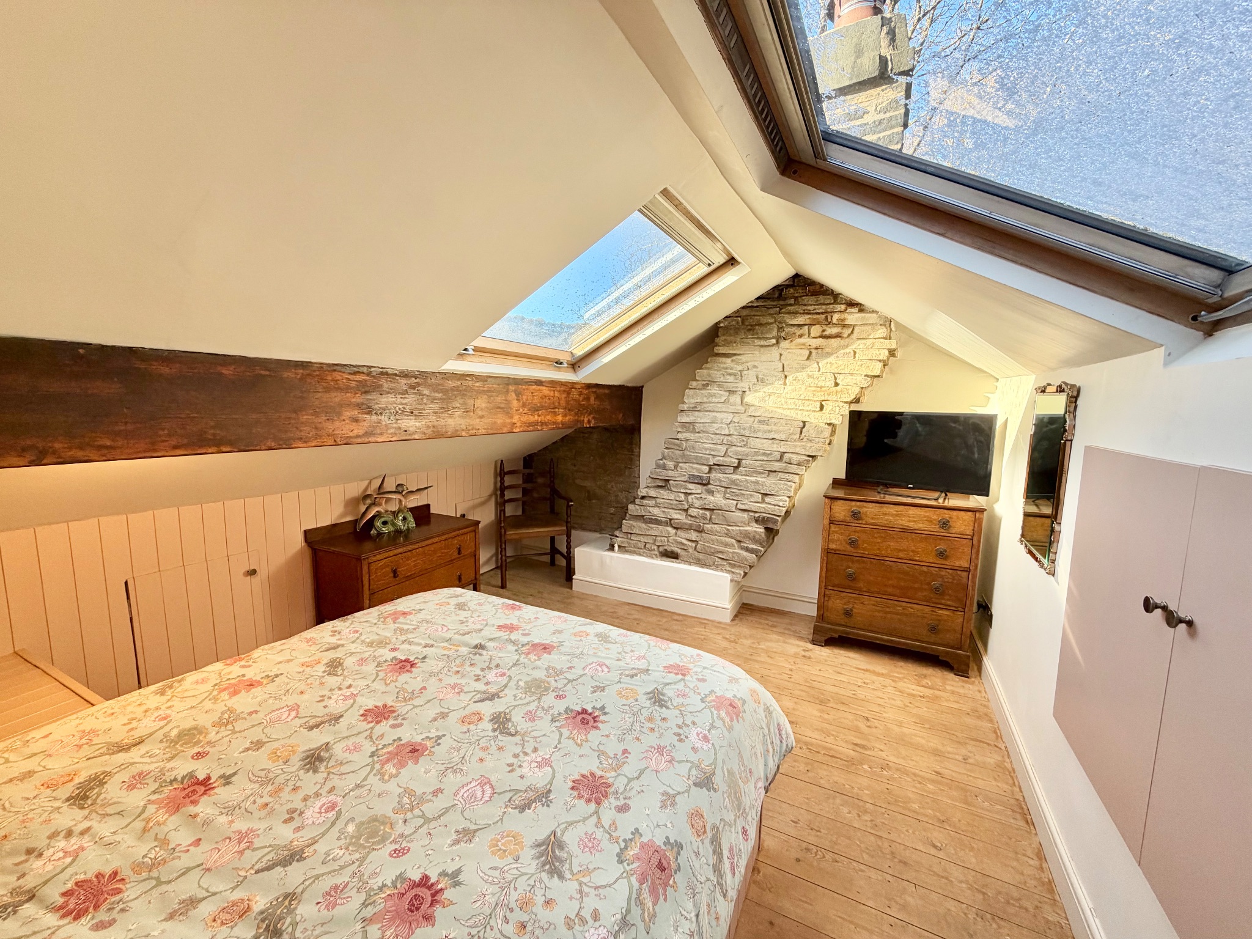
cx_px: 626
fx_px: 506
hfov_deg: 102.1
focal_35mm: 14
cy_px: 470
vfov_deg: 85.7
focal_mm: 2.22
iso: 80
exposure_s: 1/121
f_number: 2.2
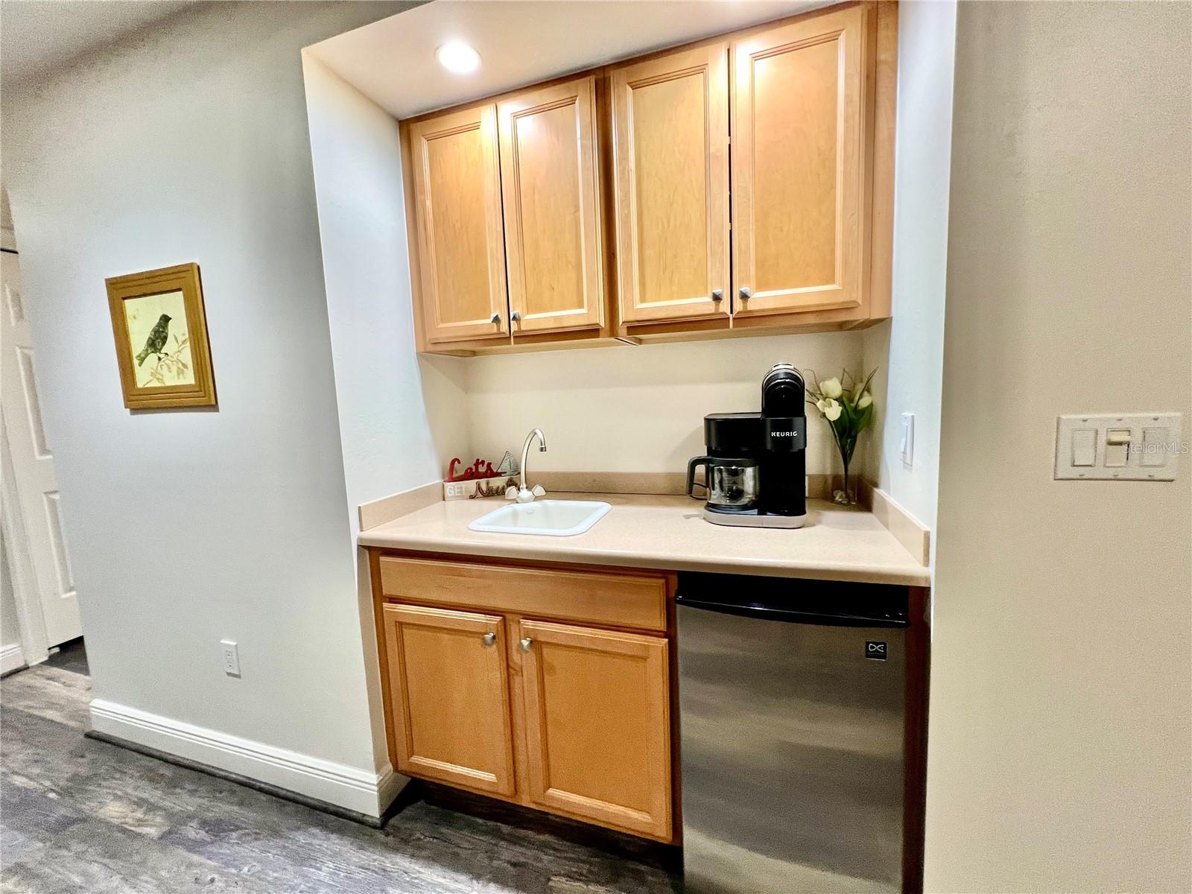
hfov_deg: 106.2
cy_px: 447
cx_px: 596
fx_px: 448
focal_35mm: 13
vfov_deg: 89.9
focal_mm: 1.57
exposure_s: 1/60
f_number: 1.8
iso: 160
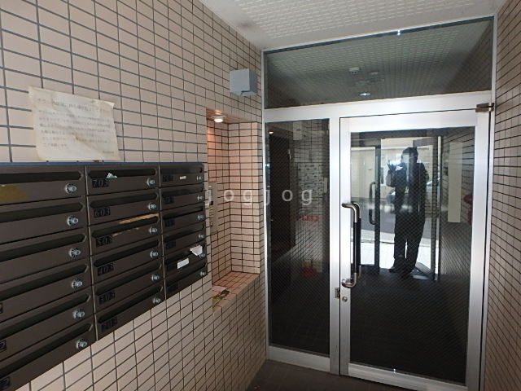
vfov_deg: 63.4
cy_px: 196
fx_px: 316
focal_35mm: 21
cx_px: 260
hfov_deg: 79.0
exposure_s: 1/50
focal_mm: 3.7
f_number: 3.5
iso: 200
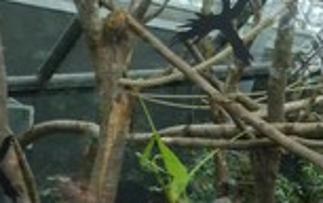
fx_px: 917
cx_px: 401
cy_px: 233
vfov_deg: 12.4
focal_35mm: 104
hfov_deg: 18.8
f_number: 2.8
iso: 200
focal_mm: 4.5
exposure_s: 1/200
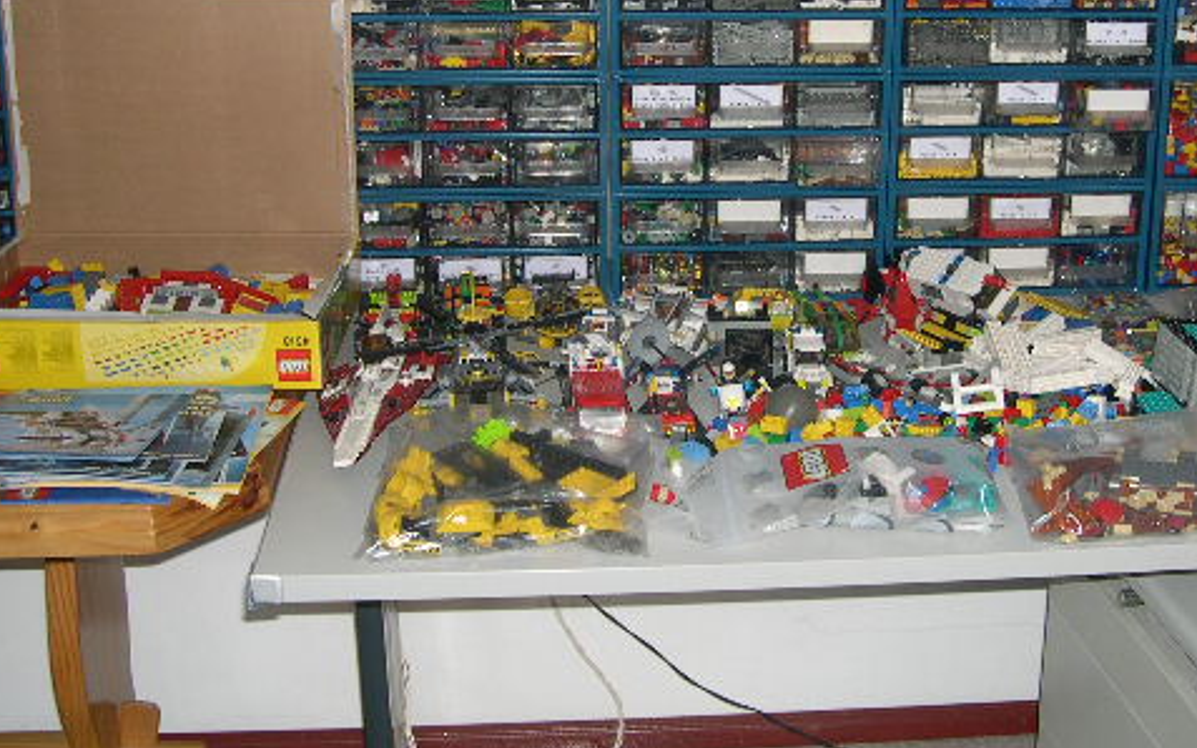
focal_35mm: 54
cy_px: 231
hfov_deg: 37.4
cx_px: 723
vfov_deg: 23.8
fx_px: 1761
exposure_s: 1/60
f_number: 2.8
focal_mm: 8
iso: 100
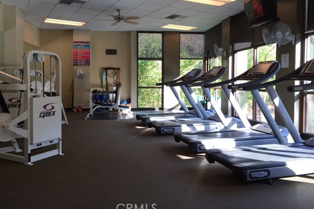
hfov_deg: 60.3
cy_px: 95
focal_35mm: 31
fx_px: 270
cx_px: 155
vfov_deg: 42.3
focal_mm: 4.15
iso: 32
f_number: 2.2
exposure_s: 1/60
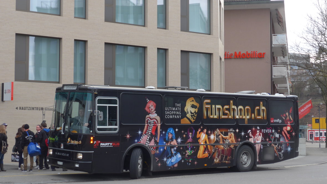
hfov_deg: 29.0
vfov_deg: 16.5
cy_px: 90
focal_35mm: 73
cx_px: 162
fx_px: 633
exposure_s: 1/160
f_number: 3.9
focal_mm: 13.4
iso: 80
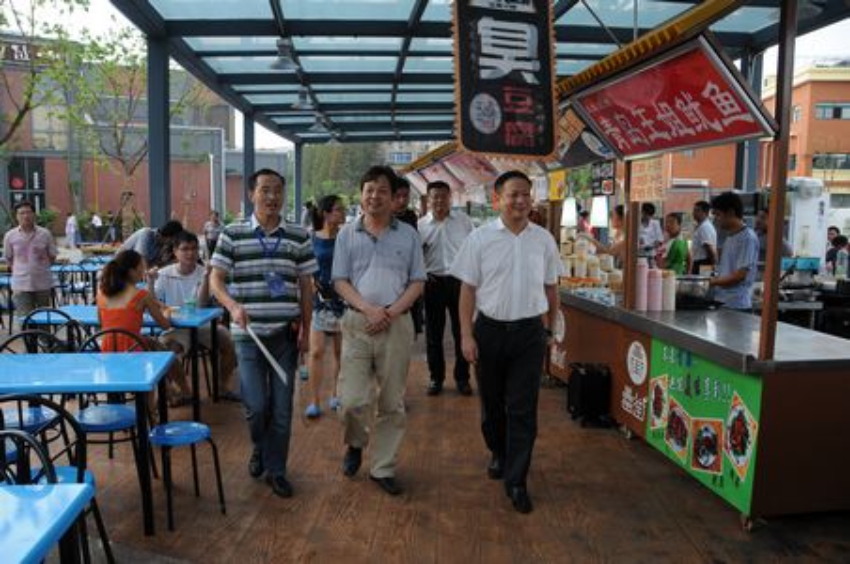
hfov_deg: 67.5
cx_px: 425
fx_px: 637
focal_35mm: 27
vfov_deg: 47.8
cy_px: 282
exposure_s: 1/100
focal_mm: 18
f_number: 5
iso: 200
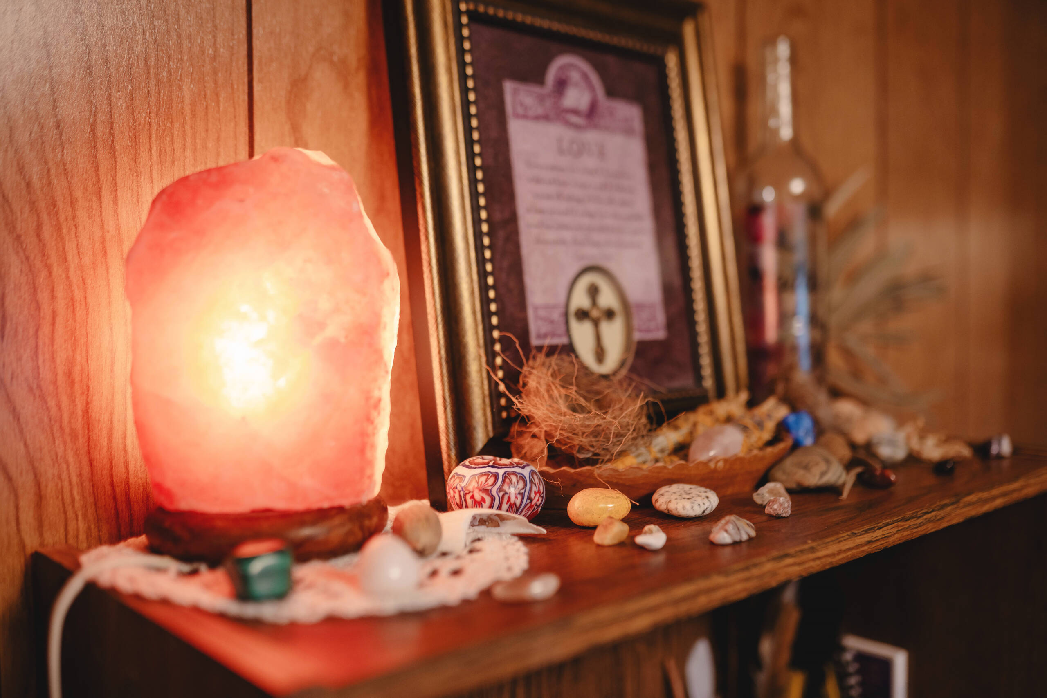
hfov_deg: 54.4
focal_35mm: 35
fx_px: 1018
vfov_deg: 37.9
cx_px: 524
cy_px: 349
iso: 400
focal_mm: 35
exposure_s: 1/50
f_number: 1.8
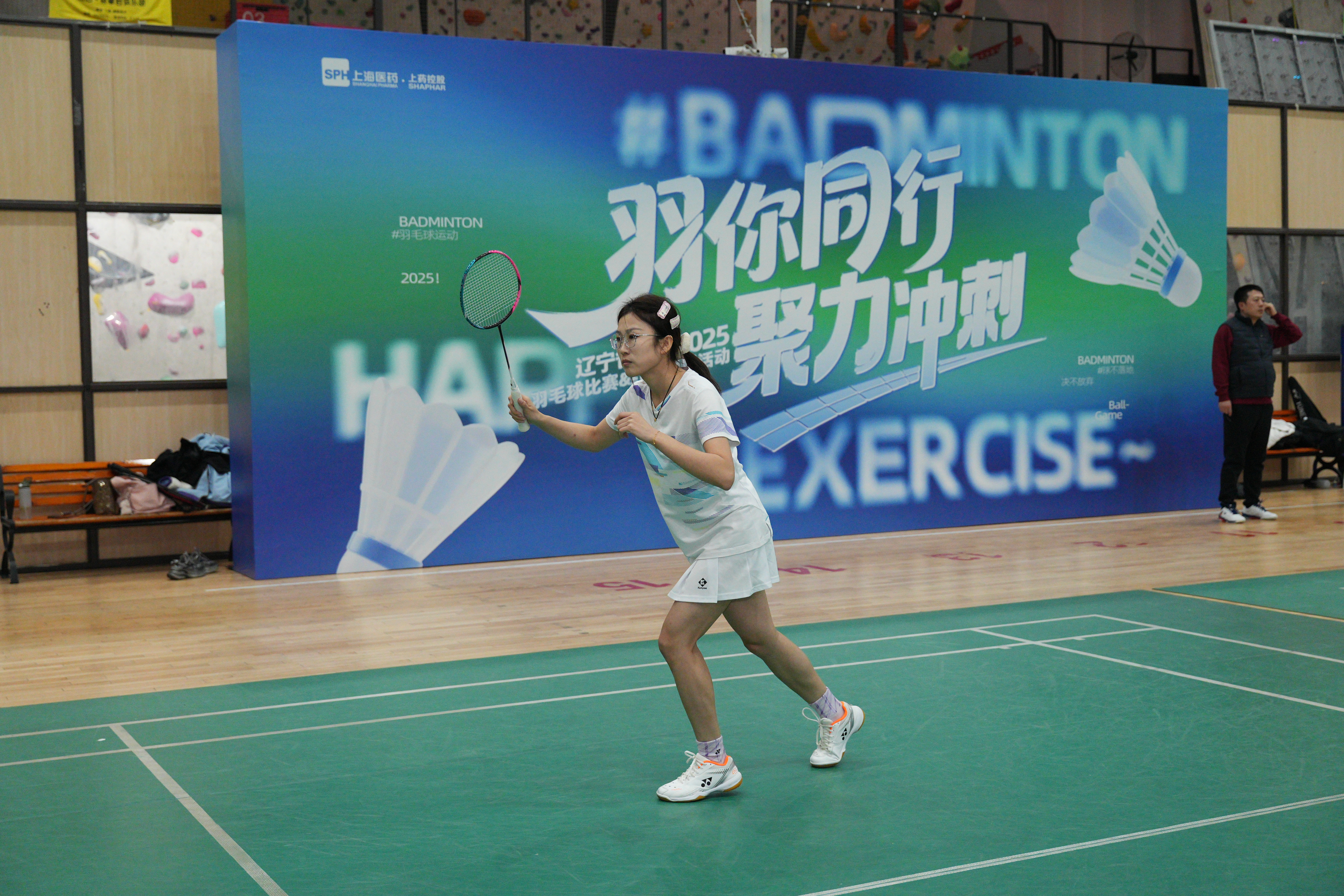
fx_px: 1643
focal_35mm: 44
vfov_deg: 30.5
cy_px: 448
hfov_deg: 44.5
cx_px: 672
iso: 5000
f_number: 4
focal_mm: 44
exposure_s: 1/500
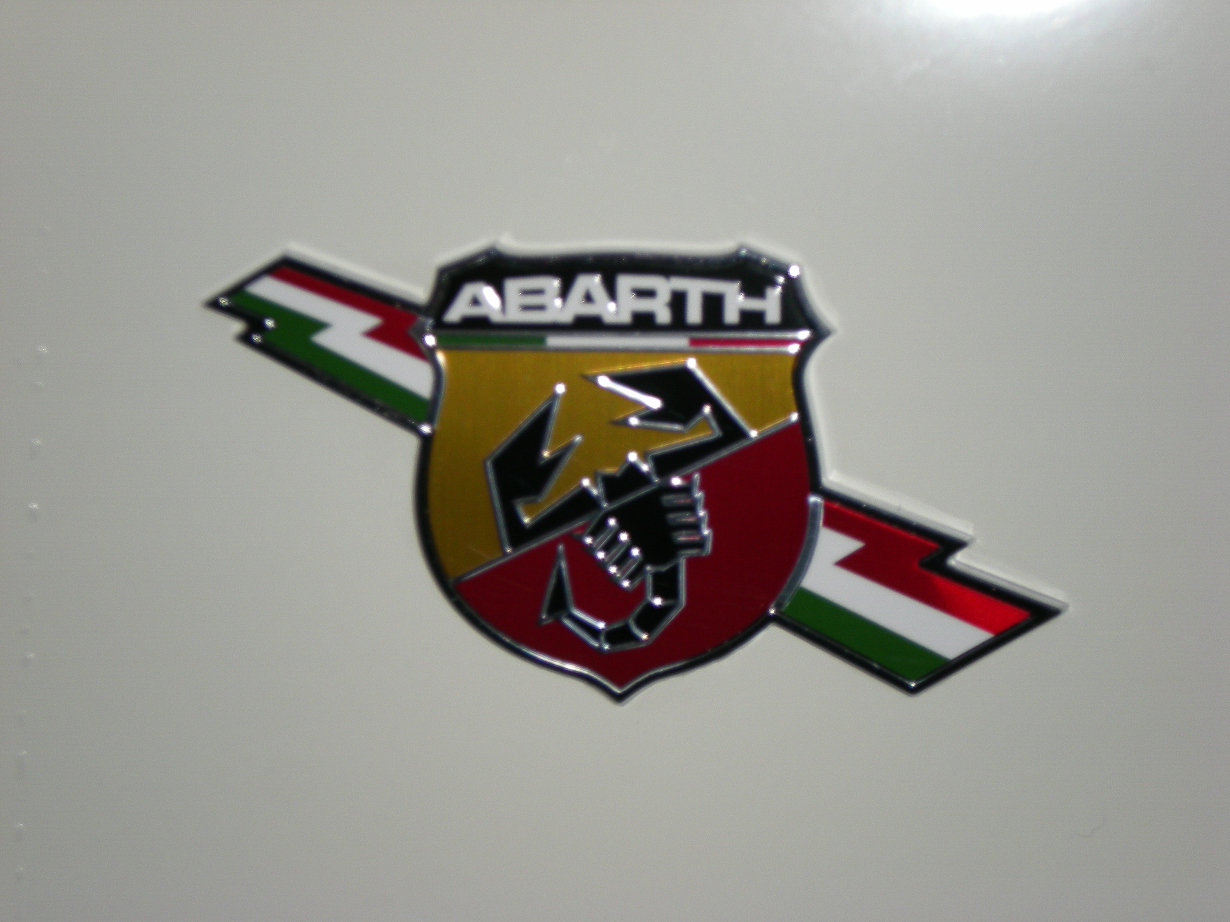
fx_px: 4051
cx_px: 615
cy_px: 461
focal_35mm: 114
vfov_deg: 13.0
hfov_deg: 17.3
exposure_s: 1/120
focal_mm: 18.9
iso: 50
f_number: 5.9
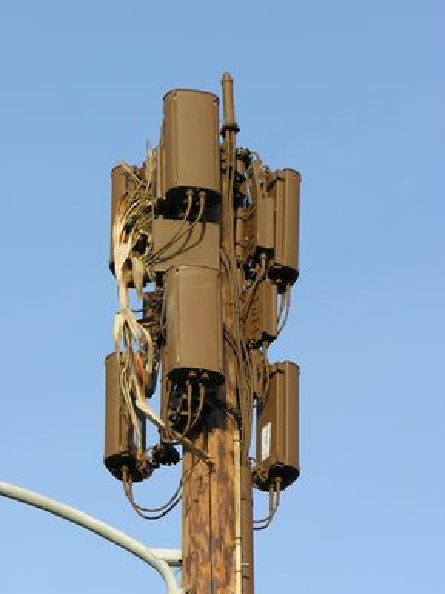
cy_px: 303
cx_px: 217
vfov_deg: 9.9
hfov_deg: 7.5
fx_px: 3415
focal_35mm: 199
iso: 50
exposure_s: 1/124
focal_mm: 49
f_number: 5.8
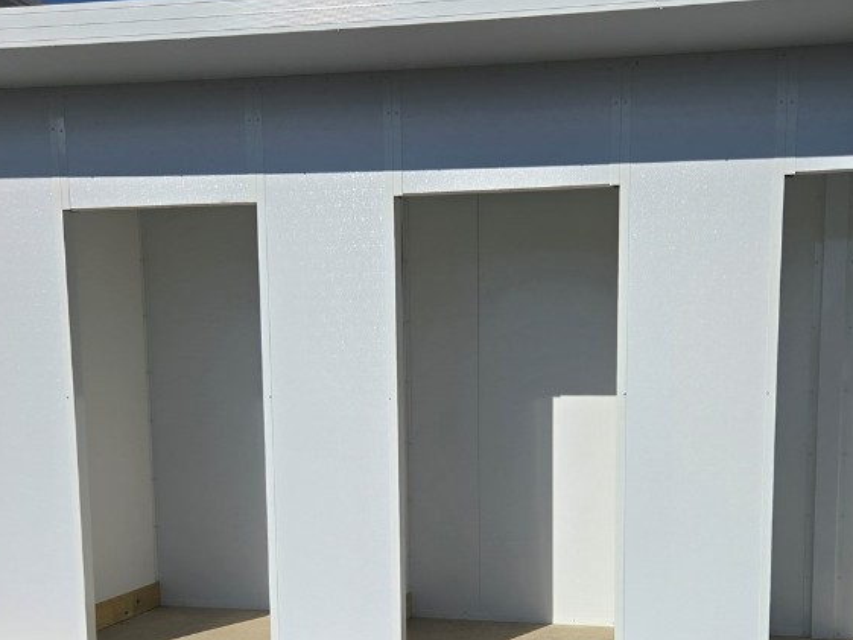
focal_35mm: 42
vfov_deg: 33.3
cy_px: 521
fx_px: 1035
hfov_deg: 44.7
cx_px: 470
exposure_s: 1/5127
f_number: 1.8
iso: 25
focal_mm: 5.4
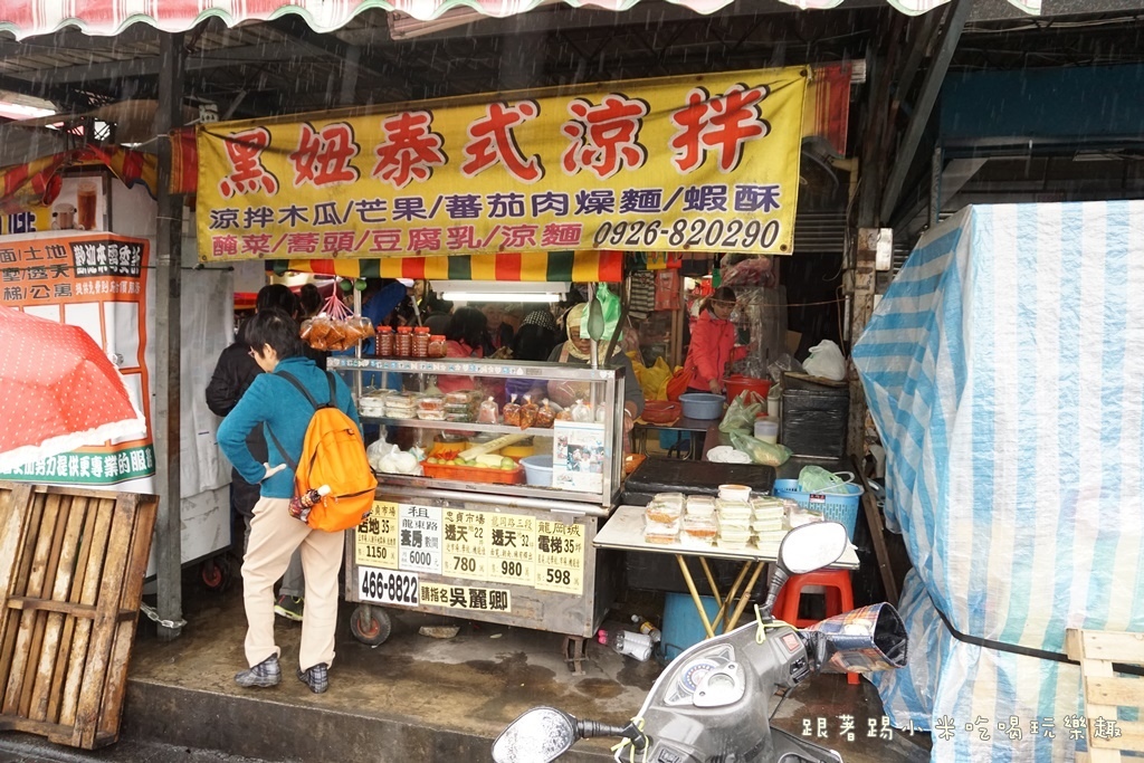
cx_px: 572
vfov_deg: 53.1
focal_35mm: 24
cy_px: 382
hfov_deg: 73.7
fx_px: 763
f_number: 4
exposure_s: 1/160
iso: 1250
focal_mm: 16
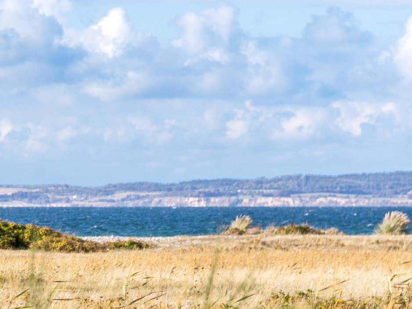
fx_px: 3843
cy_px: 221
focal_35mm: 323
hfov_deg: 6.1
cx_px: -125
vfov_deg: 4.6
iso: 200
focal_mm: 70
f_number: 4
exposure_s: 1/2000
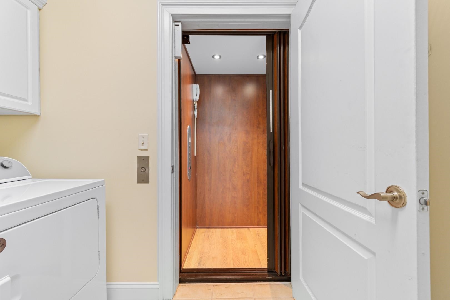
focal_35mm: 15
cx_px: 225
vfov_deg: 77.3
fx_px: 187
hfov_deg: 100.4
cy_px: 150
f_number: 4.5
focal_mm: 10
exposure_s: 1/15
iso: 100
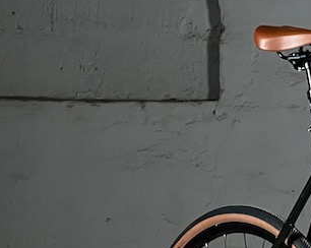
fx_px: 2261
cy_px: 317
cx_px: 458
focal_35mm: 246
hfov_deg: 7.7
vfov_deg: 6.2
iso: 640
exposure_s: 1/34
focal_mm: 9
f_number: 2.8
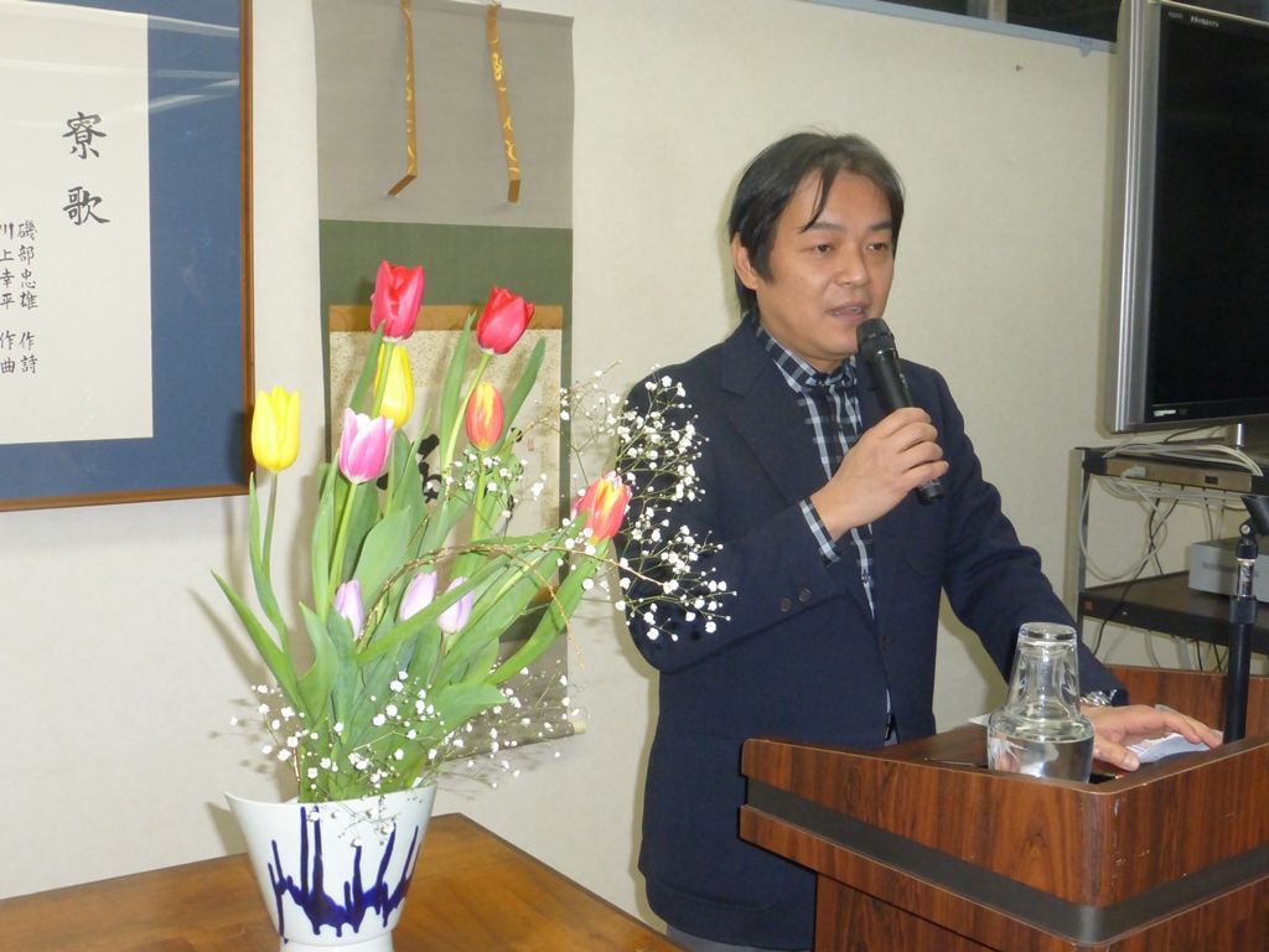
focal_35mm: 40
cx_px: 634
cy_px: 476
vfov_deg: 36.0
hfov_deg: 46.8
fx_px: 1466
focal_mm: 6.9
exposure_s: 1/125
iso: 500
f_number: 3.9
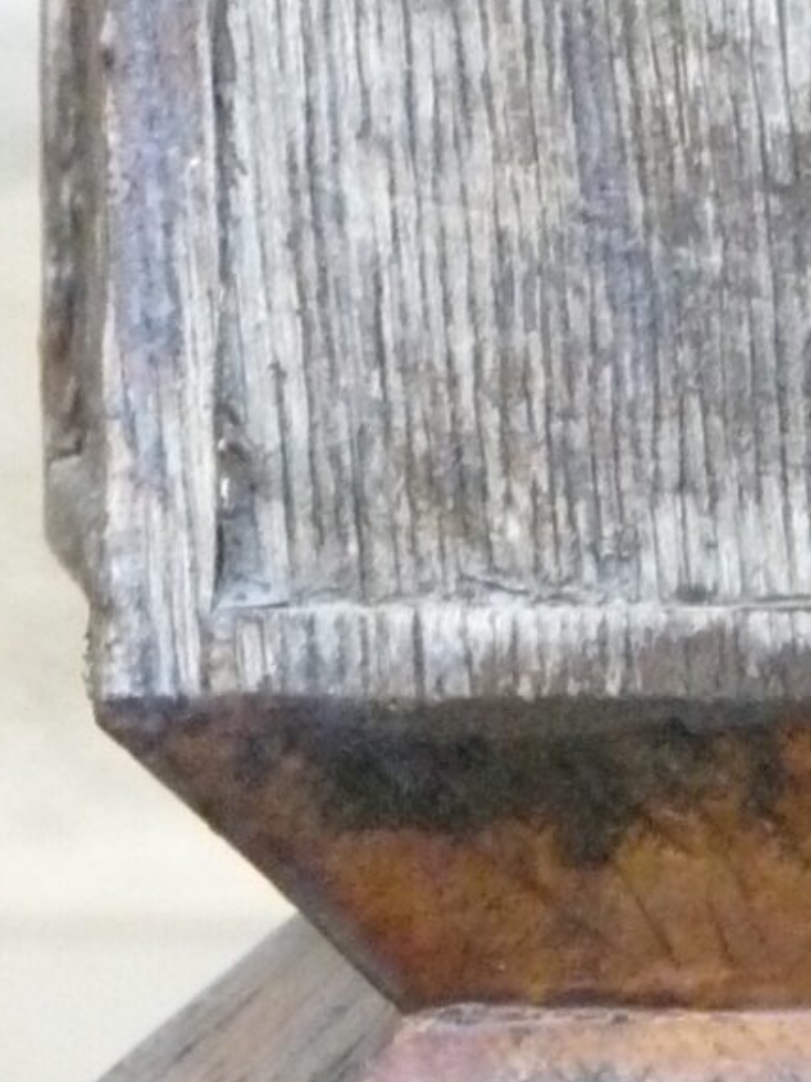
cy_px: -948
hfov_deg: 2.0
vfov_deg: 2.7
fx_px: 23290
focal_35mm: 745
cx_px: 1337
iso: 800
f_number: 3.7
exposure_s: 1/200
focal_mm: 29.7
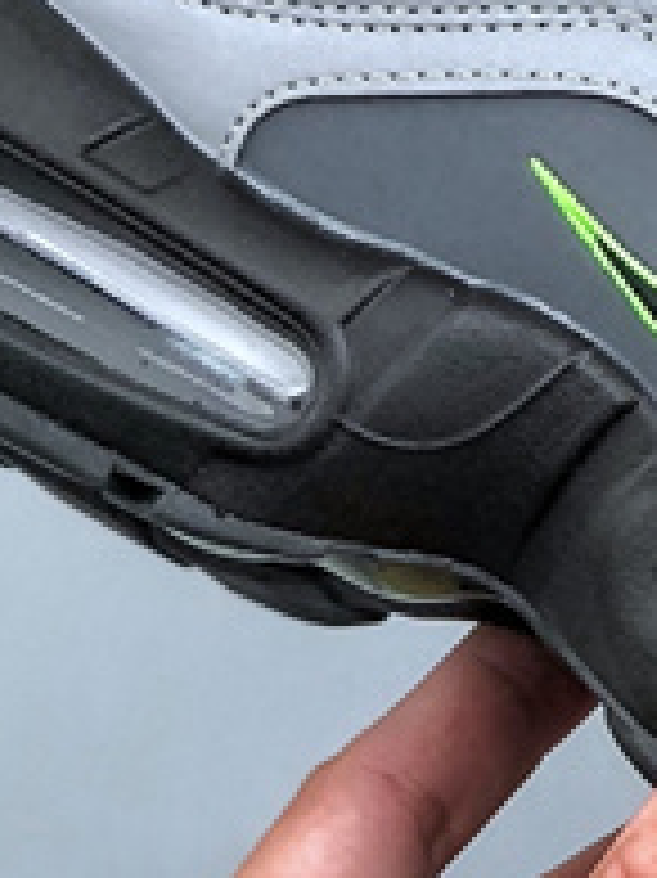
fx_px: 5928
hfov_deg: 6.3
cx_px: 644
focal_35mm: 234
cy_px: 131
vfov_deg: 8.4
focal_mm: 6.6
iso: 20
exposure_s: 1/33
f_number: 2.8
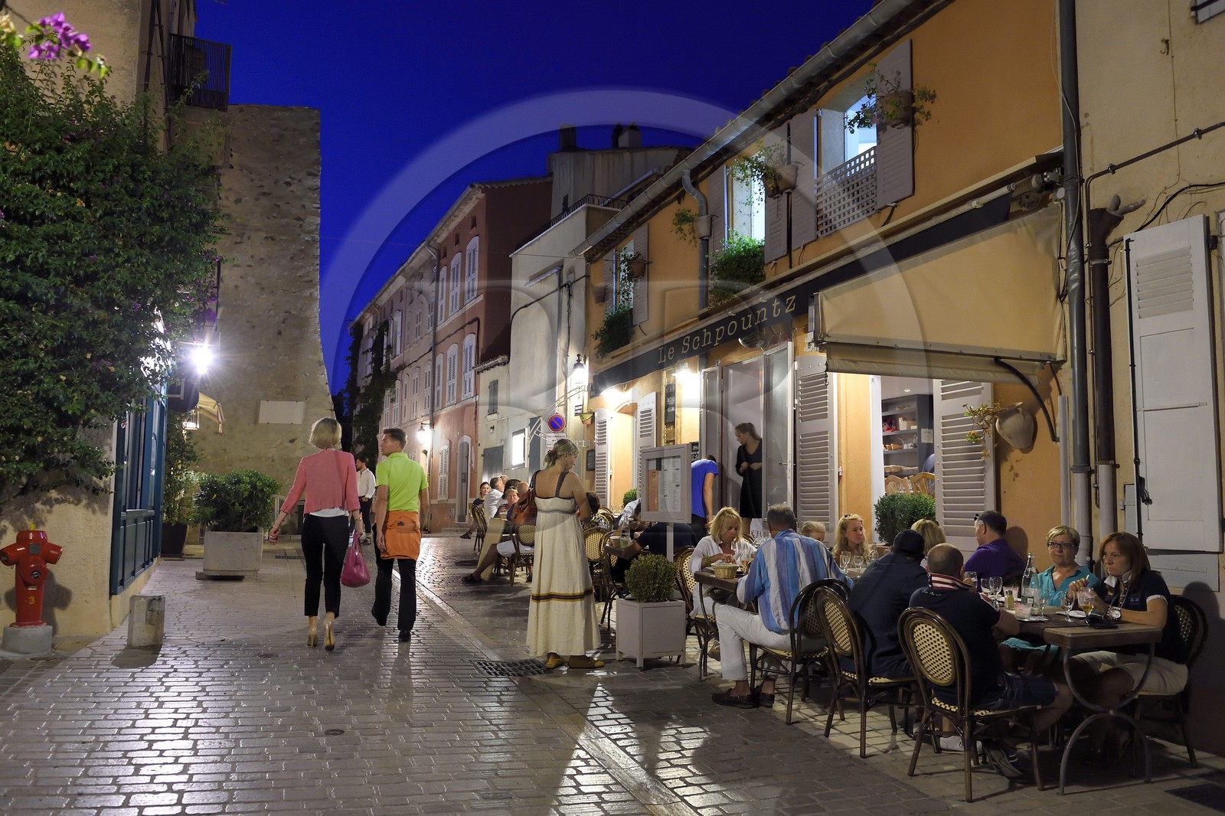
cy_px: 408
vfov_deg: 53.1
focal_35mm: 24
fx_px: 816
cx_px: 612
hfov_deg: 73.8
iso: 3200
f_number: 3.5
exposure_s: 1/30
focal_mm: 24
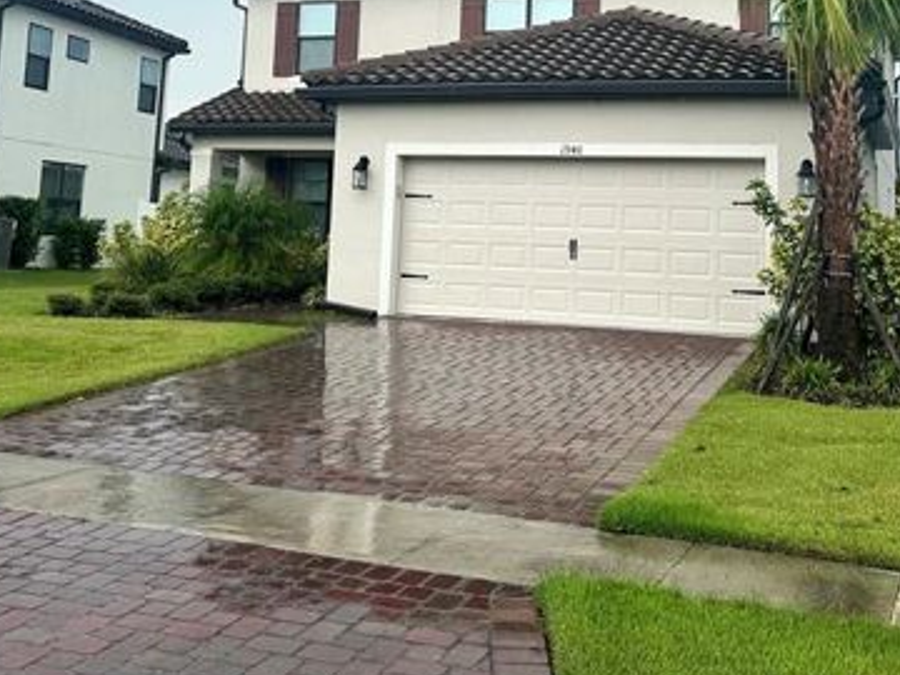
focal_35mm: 47
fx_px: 1222
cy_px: 90
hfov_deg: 40.4
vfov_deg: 29.8
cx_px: 486
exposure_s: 1/989
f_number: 1.78
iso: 80
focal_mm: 6.86
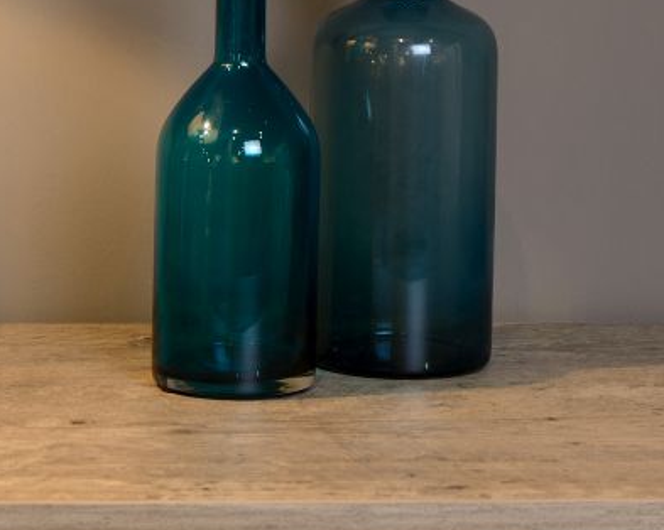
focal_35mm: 184
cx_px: 112
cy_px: -81
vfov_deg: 8.3
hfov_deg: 10.5
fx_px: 3614
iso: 100
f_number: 8
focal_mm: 58
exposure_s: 1/1.6
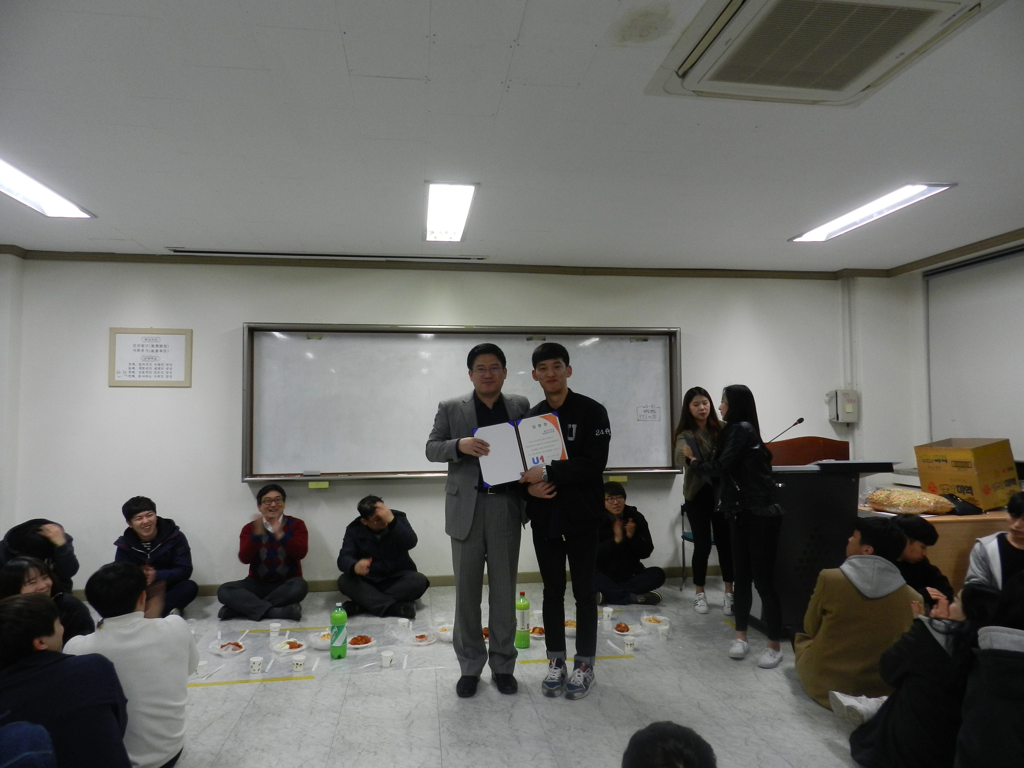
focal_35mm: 23
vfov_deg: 58.9
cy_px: 384
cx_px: 512
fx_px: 680
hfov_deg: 73.9
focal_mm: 4
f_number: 3.4
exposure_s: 1/30
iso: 250
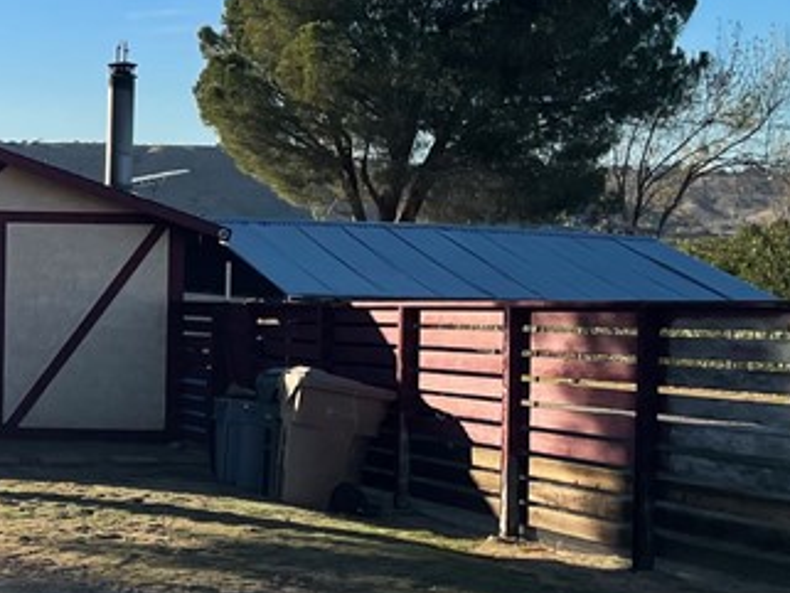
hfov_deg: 20.9
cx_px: -295
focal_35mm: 83
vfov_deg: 17.8
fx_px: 1895
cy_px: 276
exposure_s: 1/2681
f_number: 1.6
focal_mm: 4.2
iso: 32
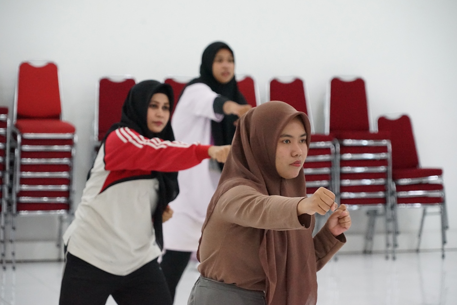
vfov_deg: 9.0
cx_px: 228
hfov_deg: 13.4
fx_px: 1942
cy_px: 153
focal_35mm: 153
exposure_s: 1/160
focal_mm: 152
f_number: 6.3
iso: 12800
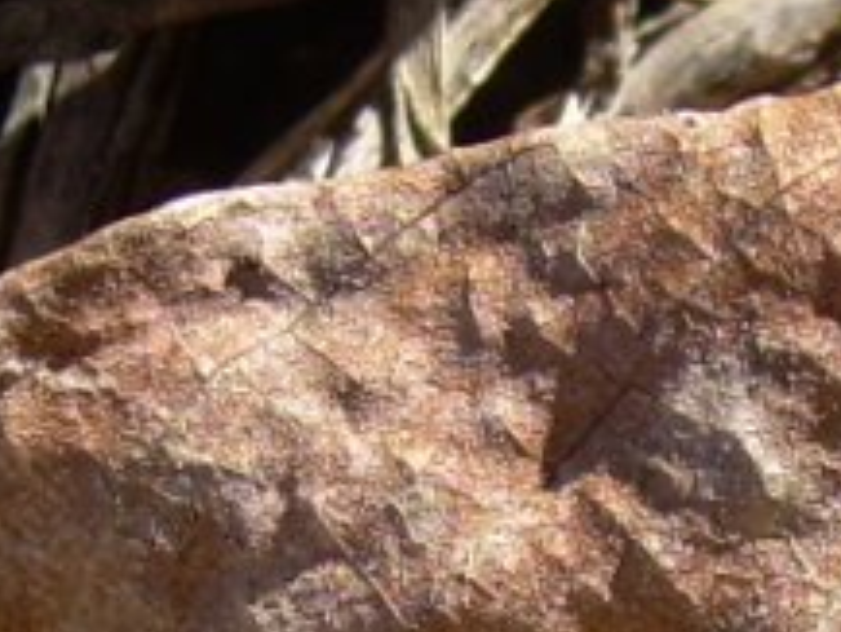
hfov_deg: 11.0
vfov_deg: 8.2
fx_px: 4351
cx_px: 647
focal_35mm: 179
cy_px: 787
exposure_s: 1/193
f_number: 2.8
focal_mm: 6.3
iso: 50
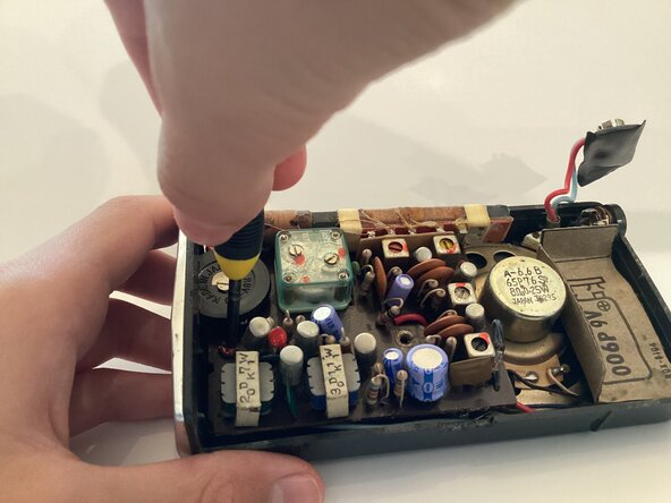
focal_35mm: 31
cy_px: 252
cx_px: 336
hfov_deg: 58.4
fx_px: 601
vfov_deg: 45.4
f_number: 2.4
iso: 640
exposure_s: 1/24
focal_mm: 3.3
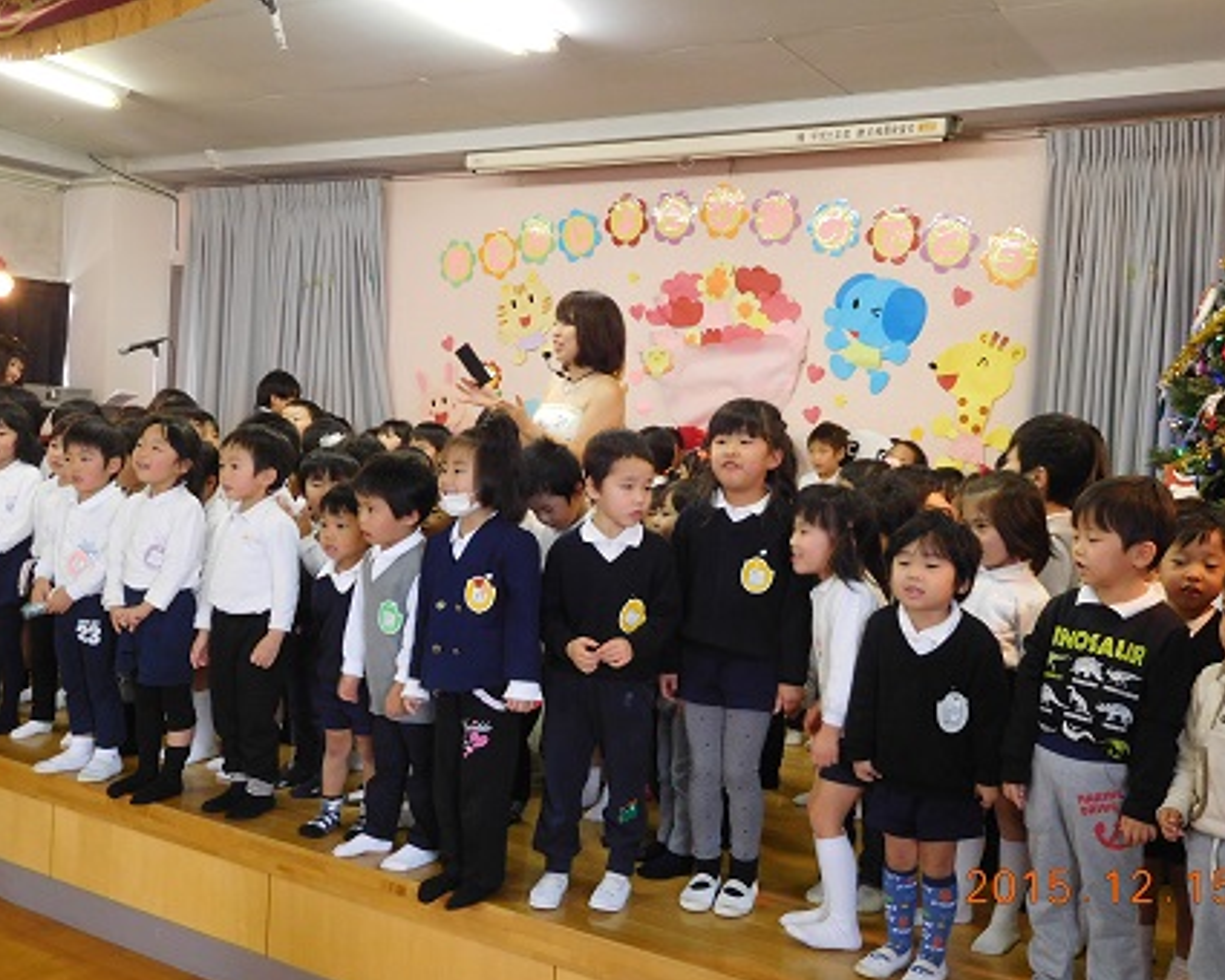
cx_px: 657
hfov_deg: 49.0
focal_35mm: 37
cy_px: 494
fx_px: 1341
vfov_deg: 40.1
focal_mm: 6.2
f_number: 3.8
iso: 400
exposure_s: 1/25
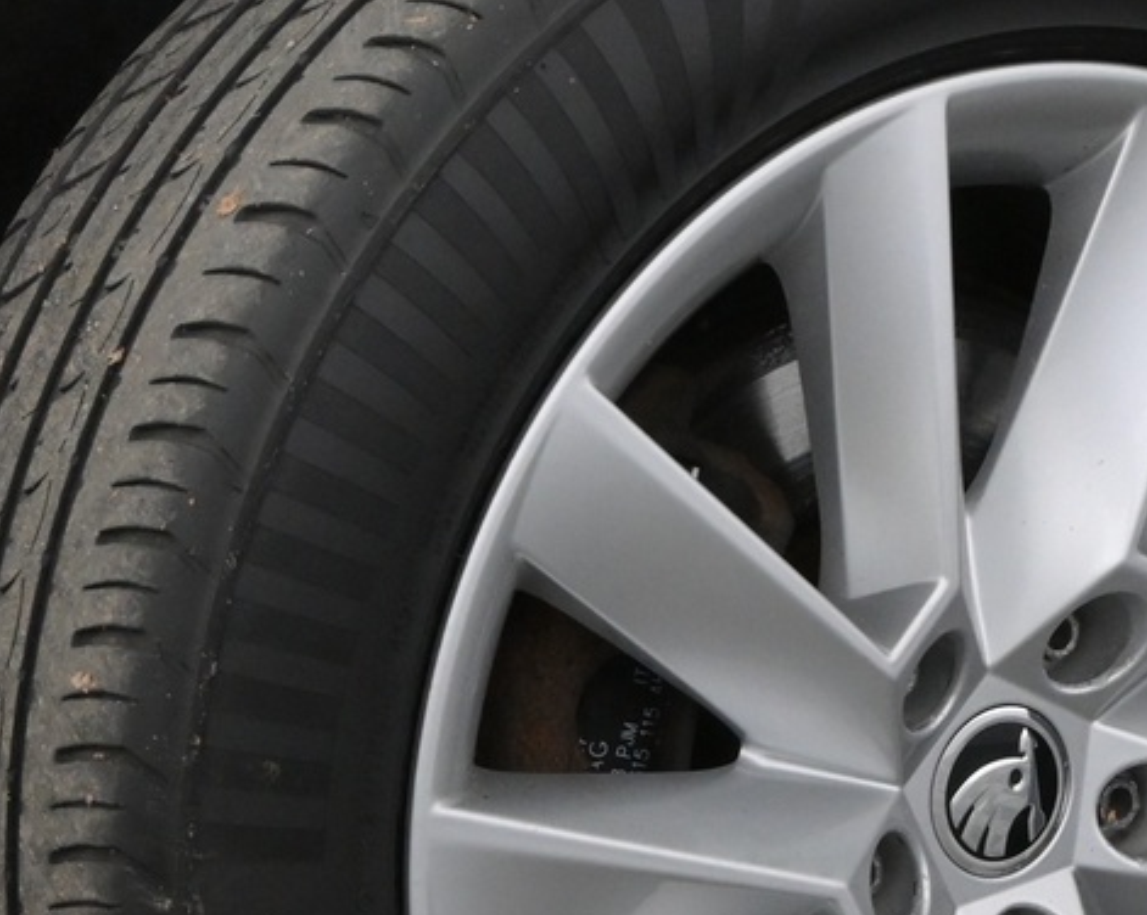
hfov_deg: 15.2
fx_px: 4274
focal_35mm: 126
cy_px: 764
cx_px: 911
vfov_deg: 12.2
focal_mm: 26
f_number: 5.6
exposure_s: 1/125
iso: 2500
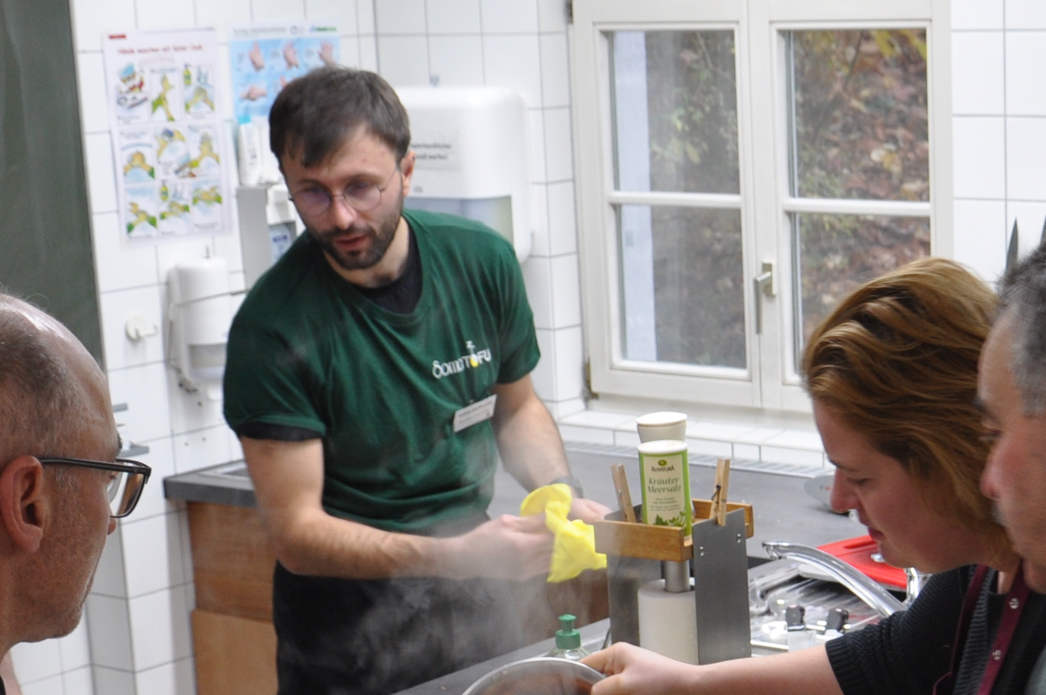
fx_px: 2525
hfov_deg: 23.1
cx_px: 816
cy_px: 626
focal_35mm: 87
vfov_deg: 15.5
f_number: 5
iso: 400
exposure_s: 1/25
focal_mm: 22
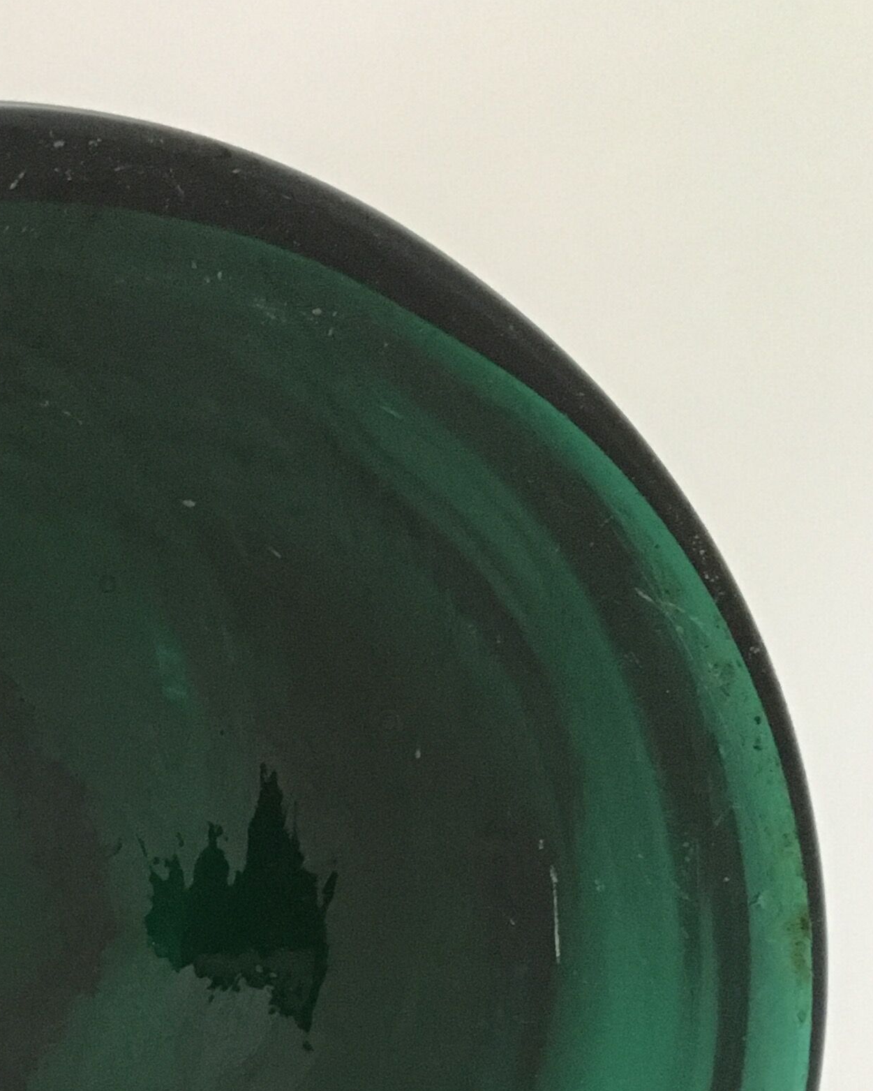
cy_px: 977
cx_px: -114
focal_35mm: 73
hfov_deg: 20.0
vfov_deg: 25.3
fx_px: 2357
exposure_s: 1/15
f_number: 2.2
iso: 250
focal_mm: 4.15
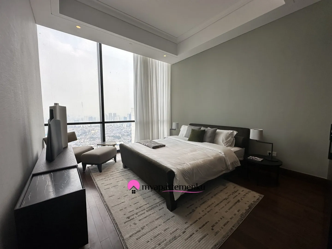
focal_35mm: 14
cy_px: 124
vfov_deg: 85.7
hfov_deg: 102.1
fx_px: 134
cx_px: 166
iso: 40
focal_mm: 2.22
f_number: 2.2
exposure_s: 1/176
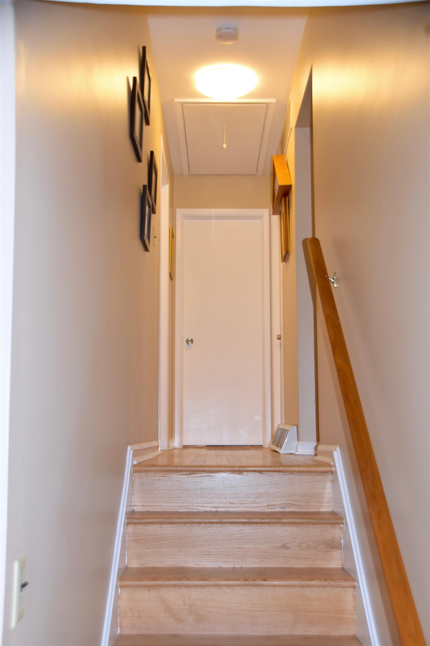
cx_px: 215
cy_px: 323
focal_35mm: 39
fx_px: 699
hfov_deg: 34.2
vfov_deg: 49.6
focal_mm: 26
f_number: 4
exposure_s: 1/60
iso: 800
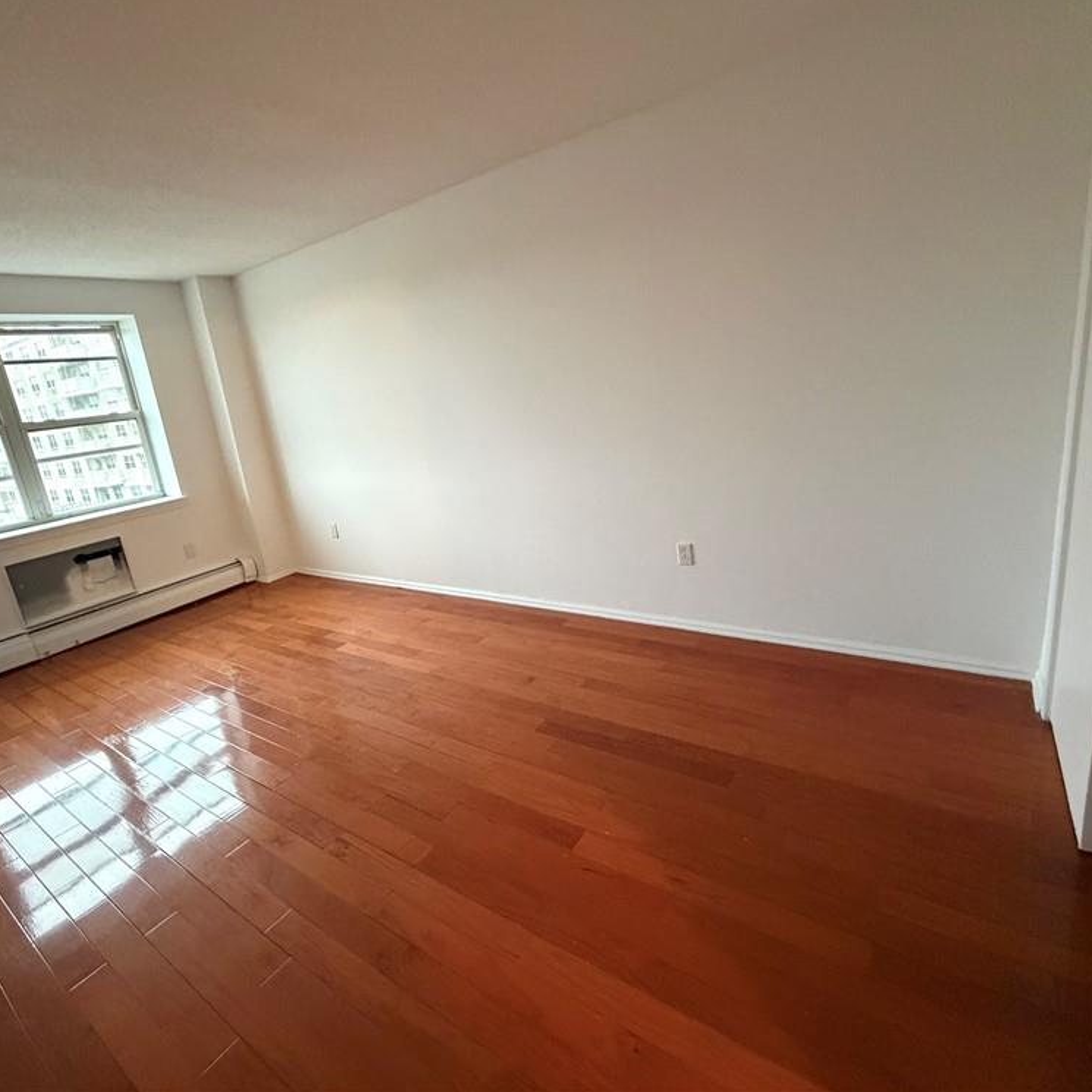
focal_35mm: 17
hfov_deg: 83.9
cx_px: 512
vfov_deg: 83.9
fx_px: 607
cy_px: 531
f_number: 2.2
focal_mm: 2.22
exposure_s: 1/60
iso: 800
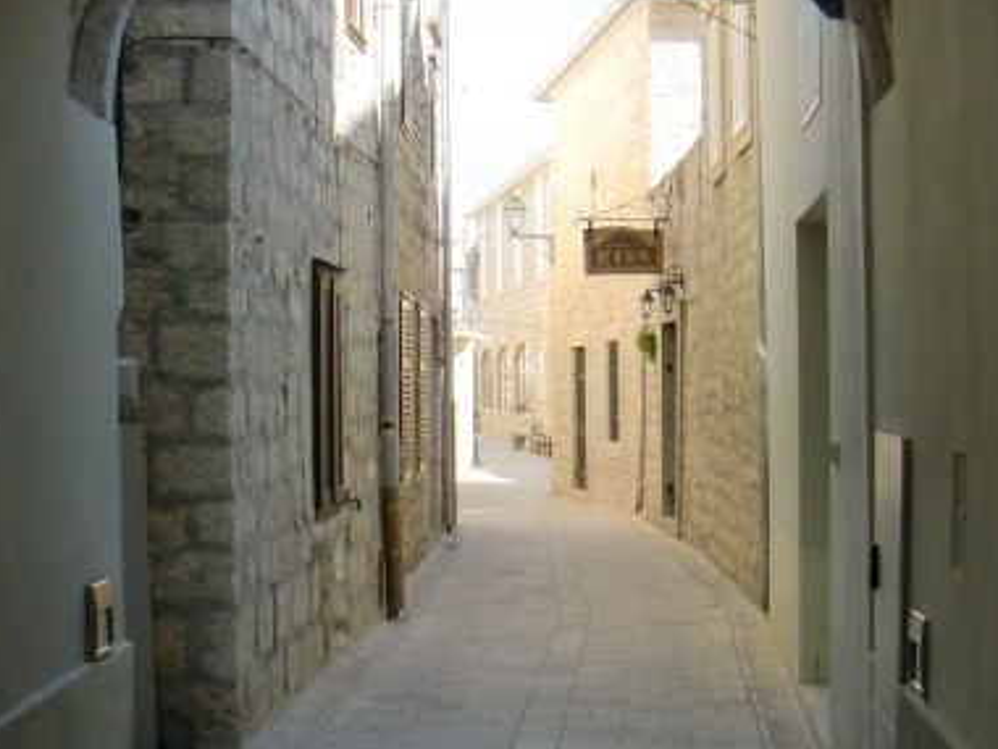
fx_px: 1845
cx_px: 525
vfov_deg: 22.9
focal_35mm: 64
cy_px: 352
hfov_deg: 30.3
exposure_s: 1/320
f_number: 3.9
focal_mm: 6.66
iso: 100
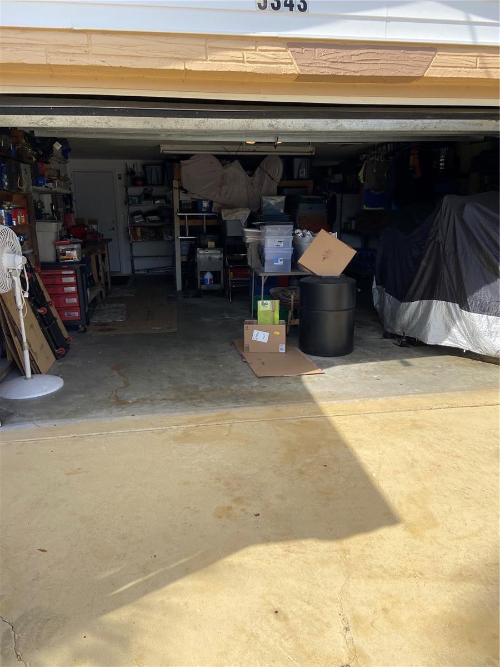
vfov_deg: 67.3
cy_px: 334
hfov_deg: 53.1
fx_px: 501
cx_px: 250
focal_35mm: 26
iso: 32
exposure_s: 1/1961
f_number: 1.8
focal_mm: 4.25
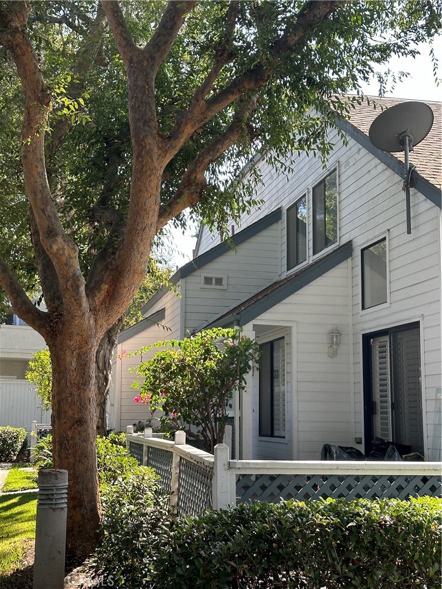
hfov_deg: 30.3
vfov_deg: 39.7
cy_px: 294
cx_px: 221
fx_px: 817
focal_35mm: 48
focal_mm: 6.86
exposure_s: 1/538
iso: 64
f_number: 1.78
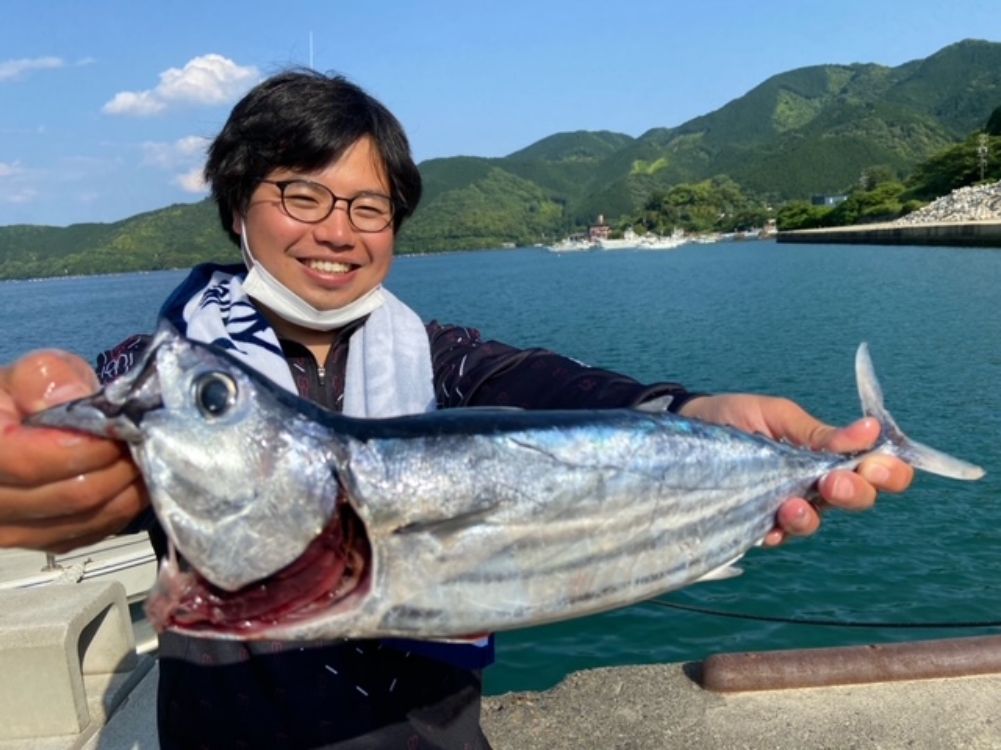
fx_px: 752
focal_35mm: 26
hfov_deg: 67.3
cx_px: 500
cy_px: 375
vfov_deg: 53.1
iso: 32
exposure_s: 1/3205
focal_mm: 4.25
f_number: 1.8
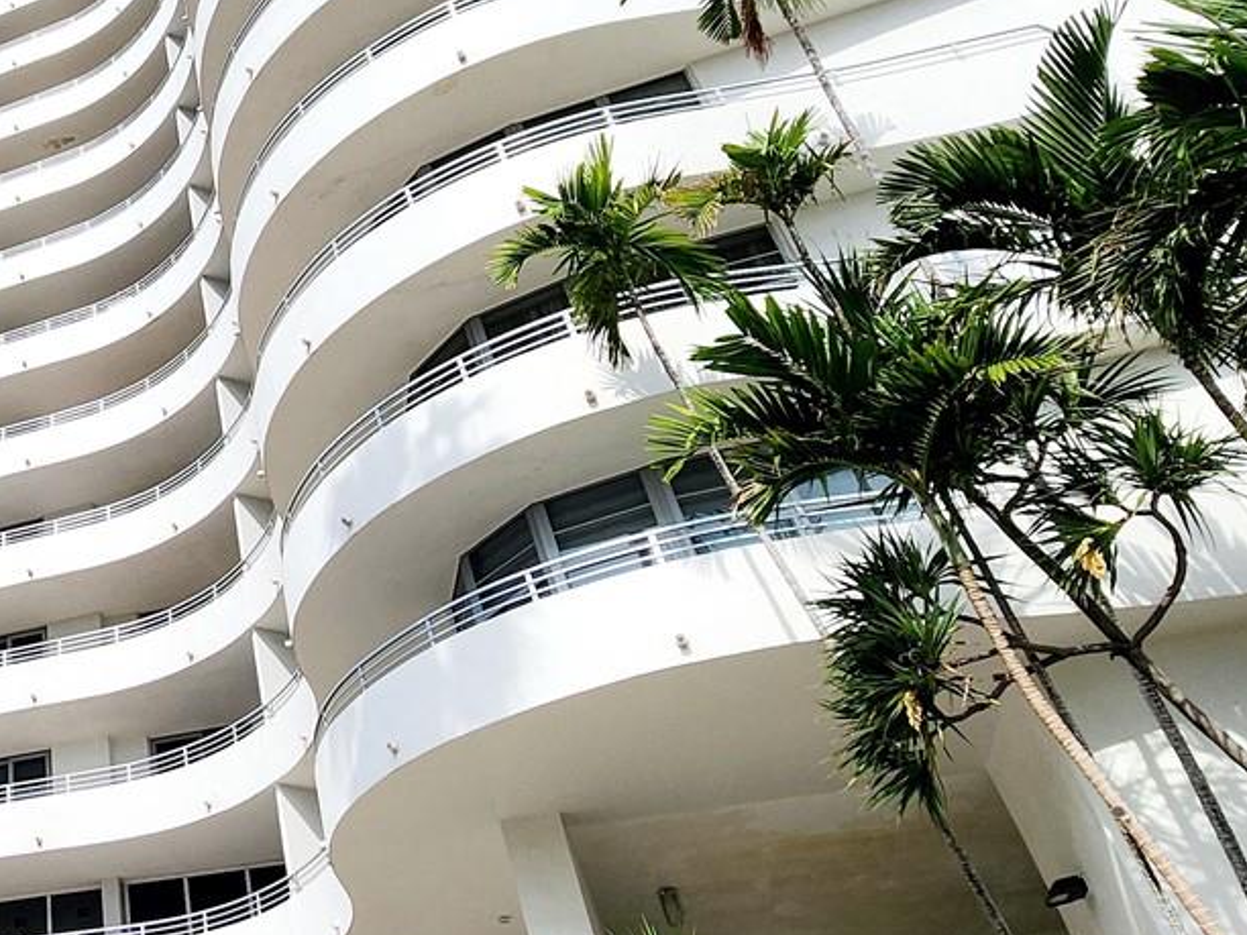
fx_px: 1225
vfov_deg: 41.5
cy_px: 356
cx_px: -37
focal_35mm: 34
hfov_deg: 44.6
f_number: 2.2
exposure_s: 1/2500
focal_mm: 2.2
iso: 50
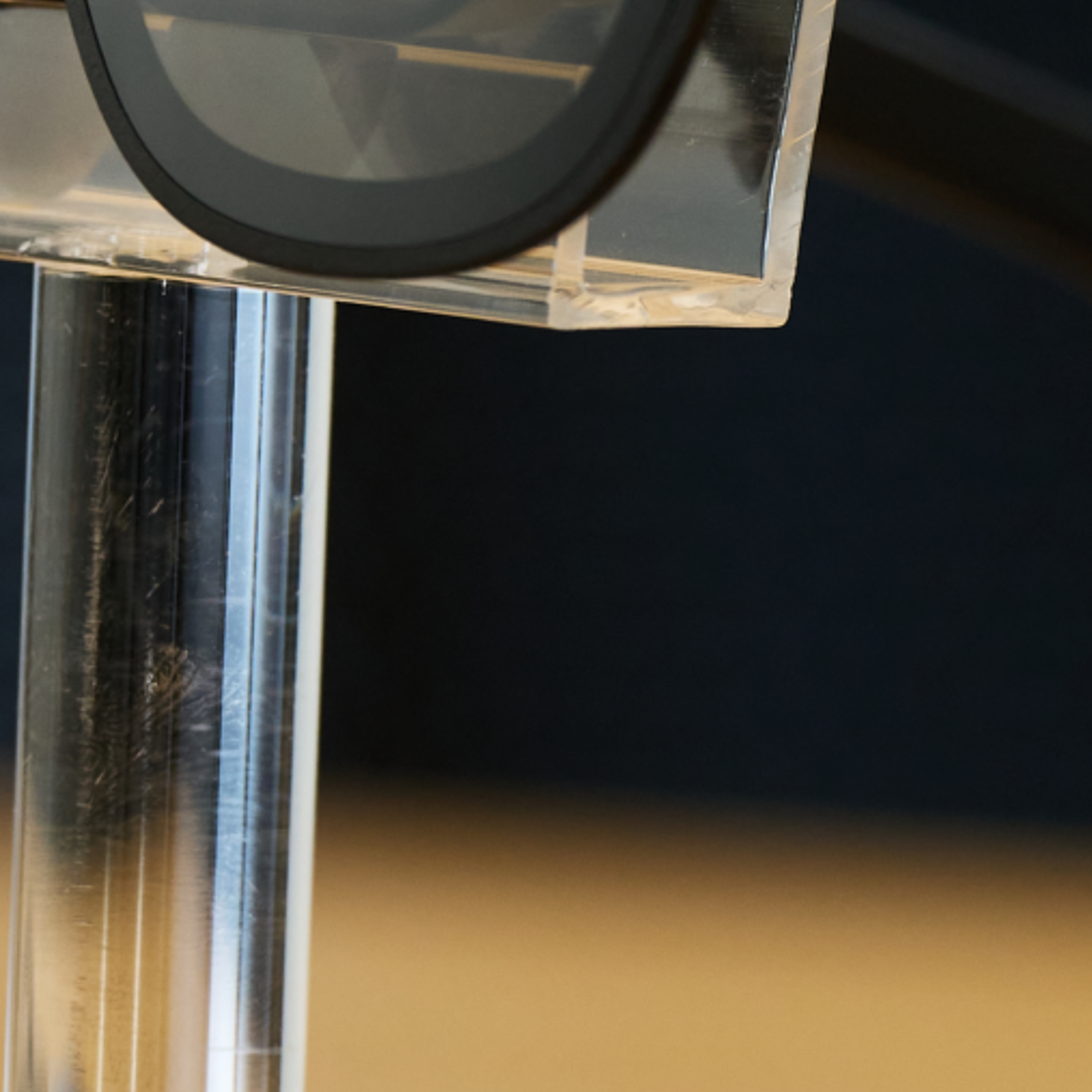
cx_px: 986
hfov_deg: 2.0
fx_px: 30658
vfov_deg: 2.0
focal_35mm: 859
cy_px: 294
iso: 800
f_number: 5.6
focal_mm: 200
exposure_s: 1/160
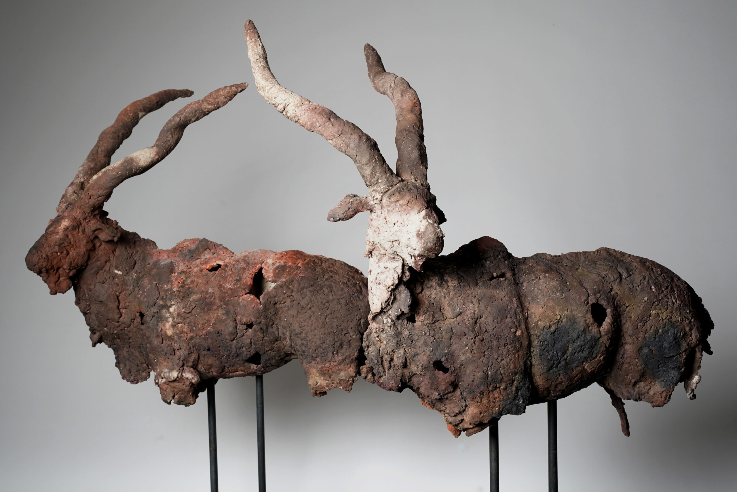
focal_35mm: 47
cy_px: 246
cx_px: 368
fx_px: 966
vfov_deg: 28.5
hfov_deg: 41.7
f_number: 11
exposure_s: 1/40
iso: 1600
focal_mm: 47.2
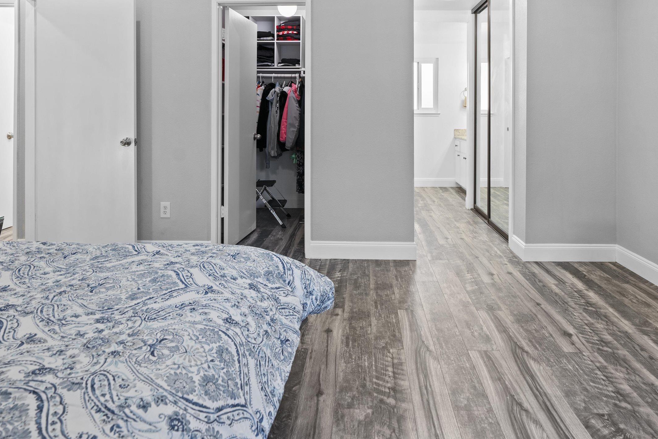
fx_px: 420
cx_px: 356
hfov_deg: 76.0
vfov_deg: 53.3
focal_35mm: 23
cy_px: 125
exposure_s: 1/10
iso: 200
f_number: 5.6
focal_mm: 16
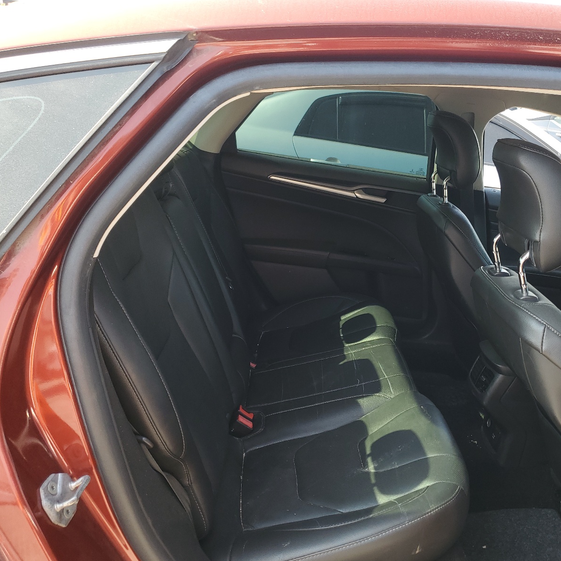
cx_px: 362
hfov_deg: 51.8
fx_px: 568
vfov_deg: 52.5
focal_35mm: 31
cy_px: 280
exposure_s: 1/192
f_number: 1.5
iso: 50
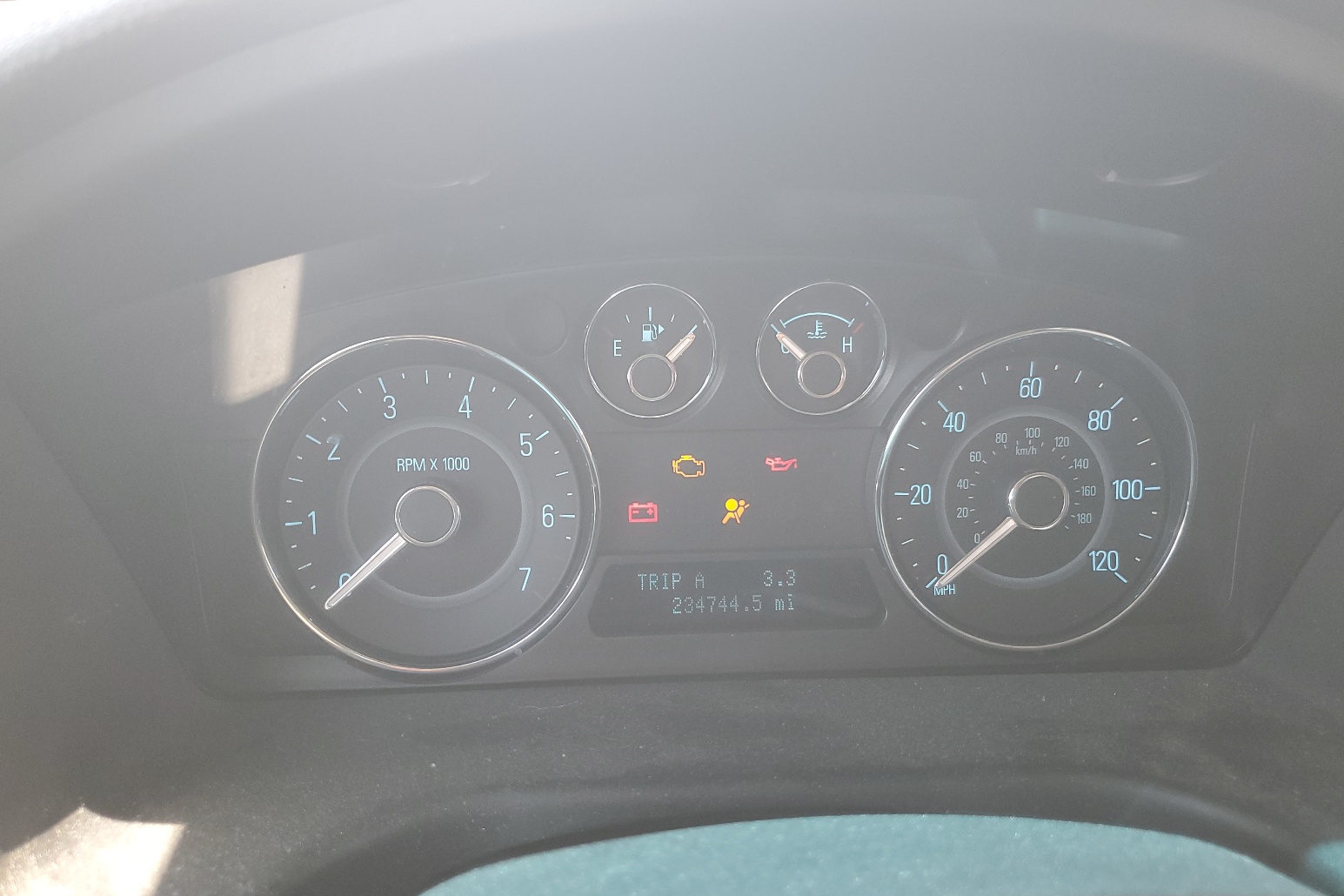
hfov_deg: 65.5
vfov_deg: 46.4
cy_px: 487
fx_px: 1045
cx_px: 675
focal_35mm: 28
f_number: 1.5
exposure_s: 1/120
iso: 65
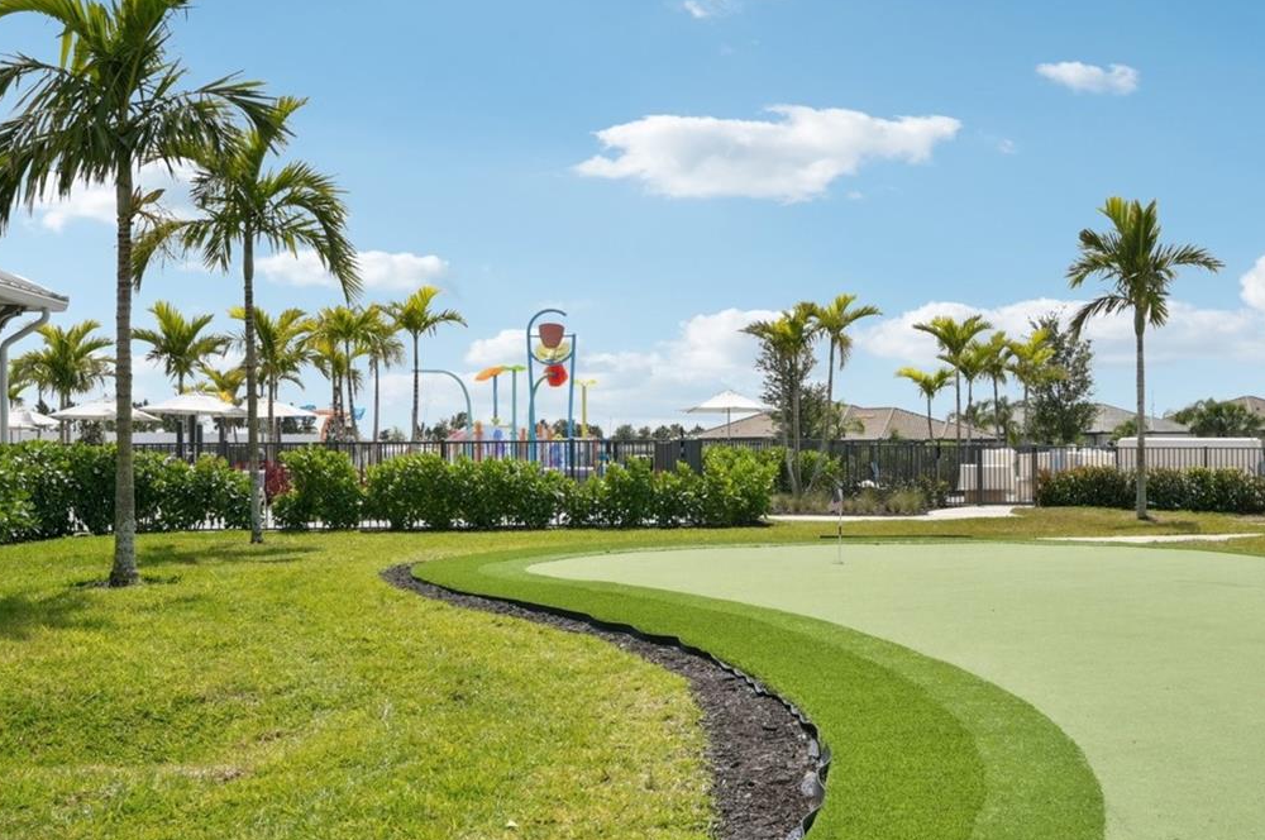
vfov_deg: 28.0
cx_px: 832
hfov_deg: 40.7
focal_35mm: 48
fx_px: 1684
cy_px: 465
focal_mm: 30
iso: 400
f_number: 8
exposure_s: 1/2500
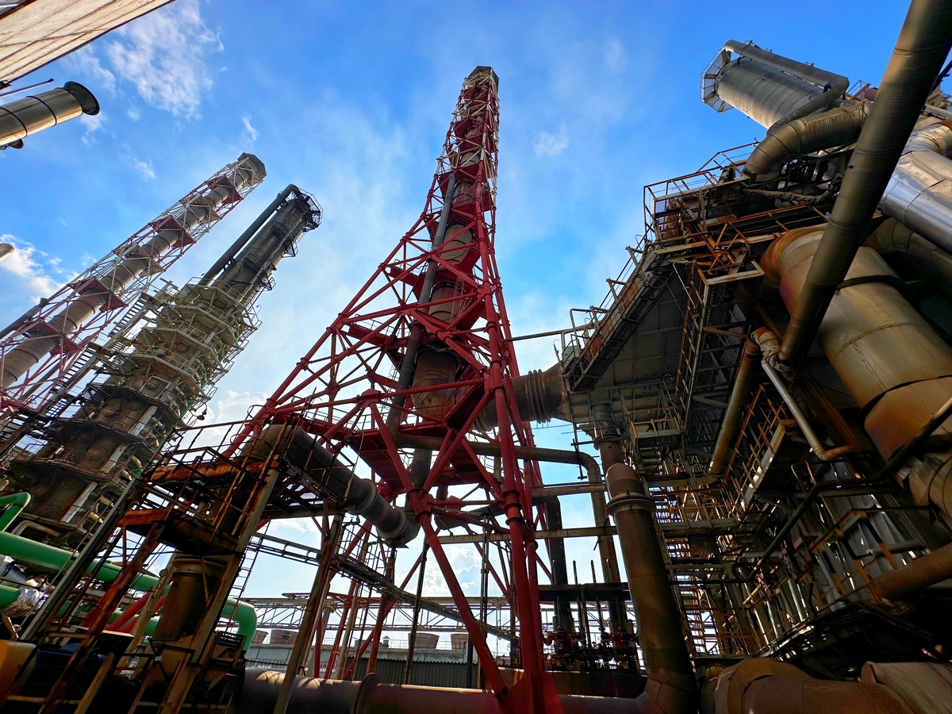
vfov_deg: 85.7
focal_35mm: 14
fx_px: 385
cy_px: 357
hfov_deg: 102.1
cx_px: 476
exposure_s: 1/3509
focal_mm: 2.22
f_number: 2.2
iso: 50
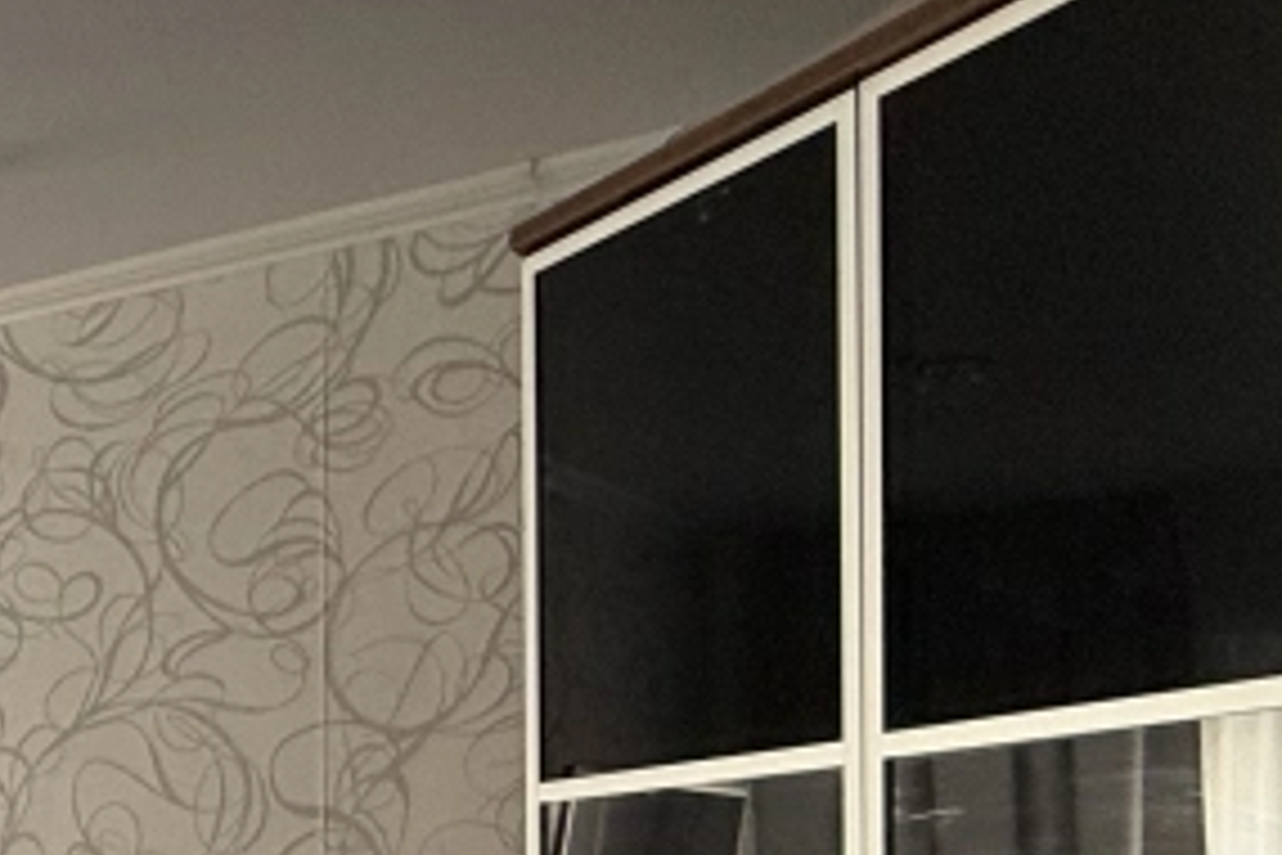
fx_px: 2279
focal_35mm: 64
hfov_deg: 21.0
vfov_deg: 20.0
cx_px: -1039
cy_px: 1006
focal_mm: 2.22
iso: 64
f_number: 2.2
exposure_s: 1/99
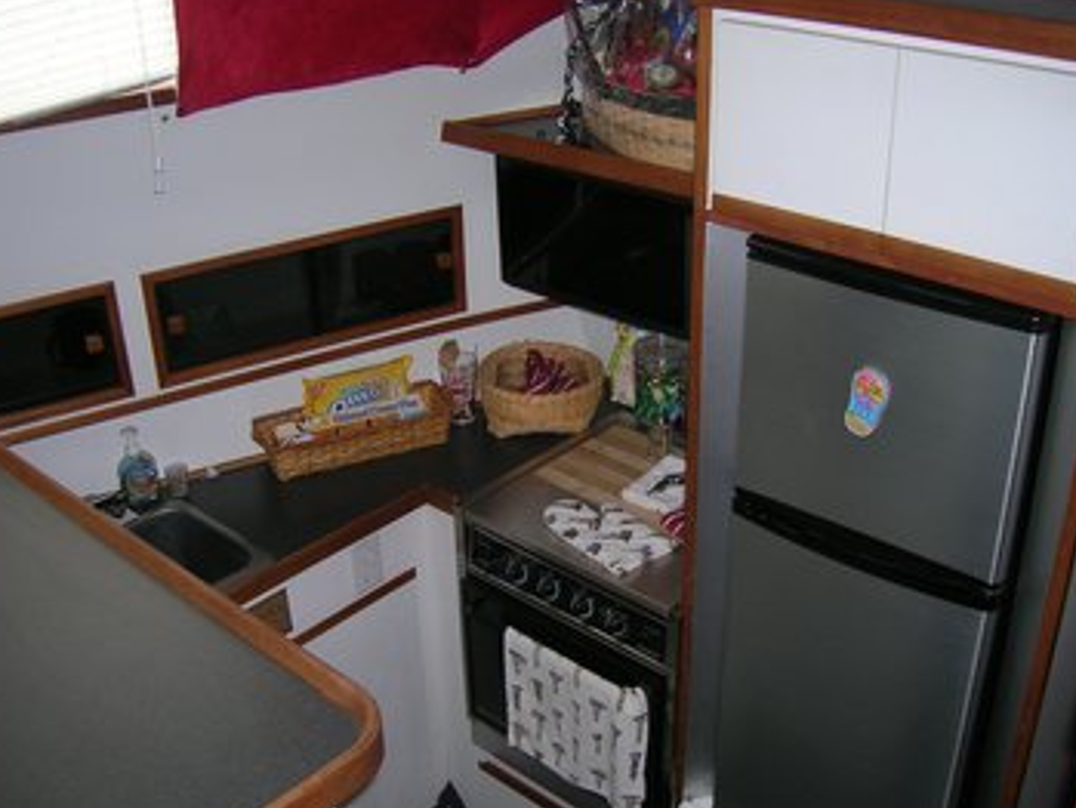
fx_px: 1213
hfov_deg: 47.8
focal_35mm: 39
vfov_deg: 36.8
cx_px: 573
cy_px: 423
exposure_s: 1/60.1
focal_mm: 5.7
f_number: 2.9
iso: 50
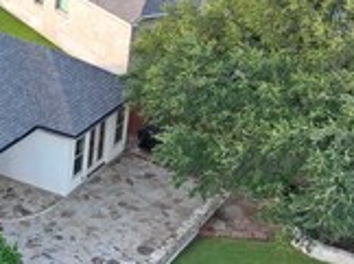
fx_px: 970
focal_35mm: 95
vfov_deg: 15.5
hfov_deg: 19.2
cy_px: 151
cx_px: -103
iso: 120
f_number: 2.8
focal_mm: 12.29
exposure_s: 1/120
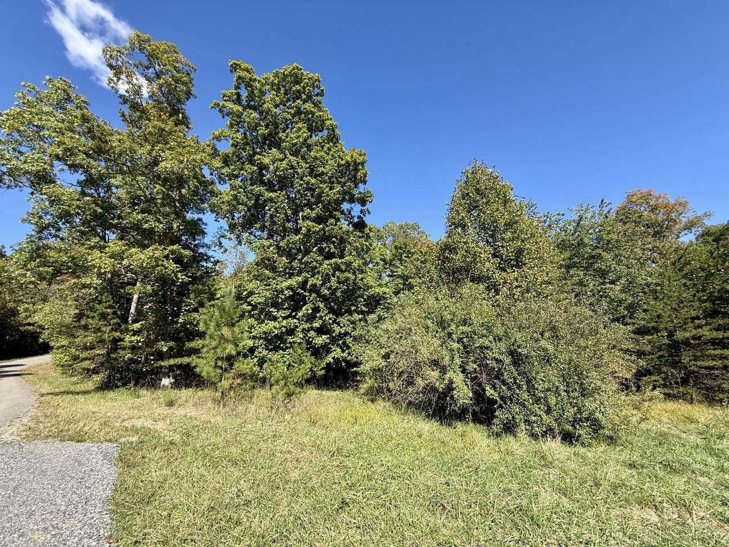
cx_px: 364
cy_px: 274
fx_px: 295
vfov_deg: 85.7
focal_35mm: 14
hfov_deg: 102.1
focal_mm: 2.22
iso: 50
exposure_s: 1/679
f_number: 2.2
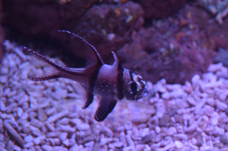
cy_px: 76
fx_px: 711
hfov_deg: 18.2
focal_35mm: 112
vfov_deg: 12.1
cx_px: 114
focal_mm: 75
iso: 1600
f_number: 5.3
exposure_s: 1/13
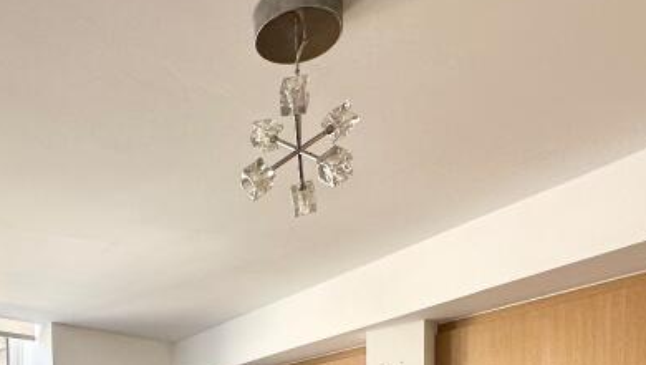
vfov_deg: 24.0
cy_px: 534
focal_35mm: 40
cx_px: 128
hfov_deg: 47.6
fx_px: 686
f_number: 2.2
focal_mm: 2.22
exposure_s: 1/99
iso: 64
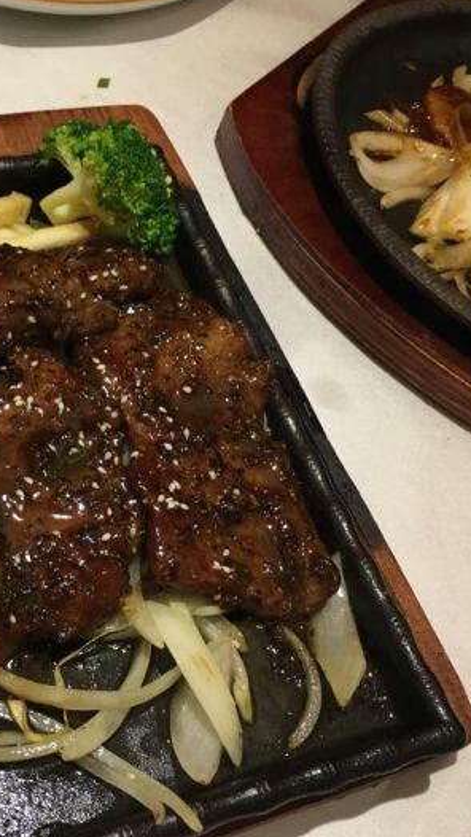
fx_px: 932
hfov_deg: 27.7
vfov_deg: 48.3
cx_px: 88
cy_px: 465
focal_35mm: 42
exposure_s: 1/33
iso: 125
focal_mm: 4.15
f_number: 2.2
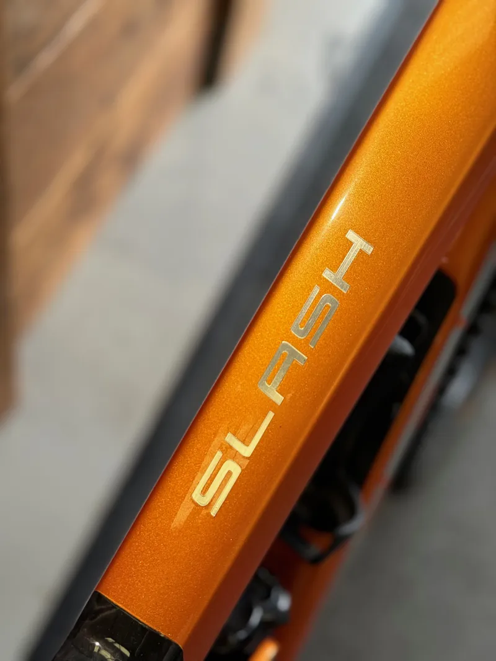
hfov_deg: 30.3
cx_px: 248
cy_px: 330
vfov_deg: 39.6
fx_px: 917
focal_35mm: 48
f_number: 1.78
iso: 64
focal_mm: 6.76
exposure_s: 1/50
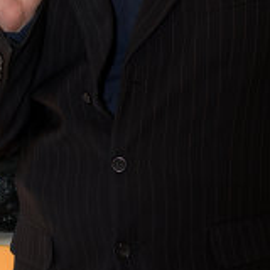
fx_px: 1368
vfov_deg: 11.1
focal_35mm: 155
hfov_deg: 11.3
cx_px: 127
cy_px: -51
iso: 200
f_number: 2.5
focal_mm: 50
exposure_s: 1/200
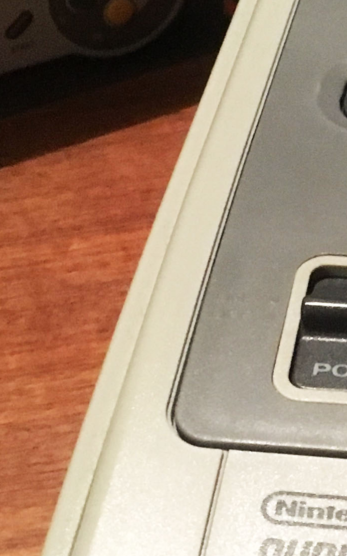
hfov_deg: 11.3
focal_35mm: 112
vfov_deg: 18.6
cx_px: 488
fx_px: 1694
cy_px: 309
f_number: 2.2
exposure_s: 1/17
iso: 320
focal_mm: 4.15
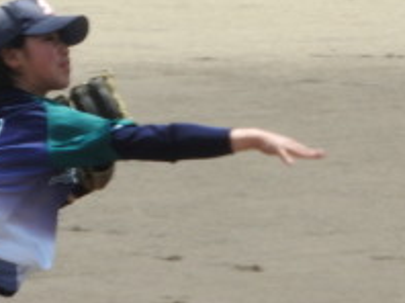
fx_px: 10634
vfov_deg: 1.6
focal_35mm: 910
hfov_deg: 2.2
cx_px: 223
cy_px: 391
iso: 100
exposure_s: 1/400
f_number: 5.5
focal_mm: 53.7
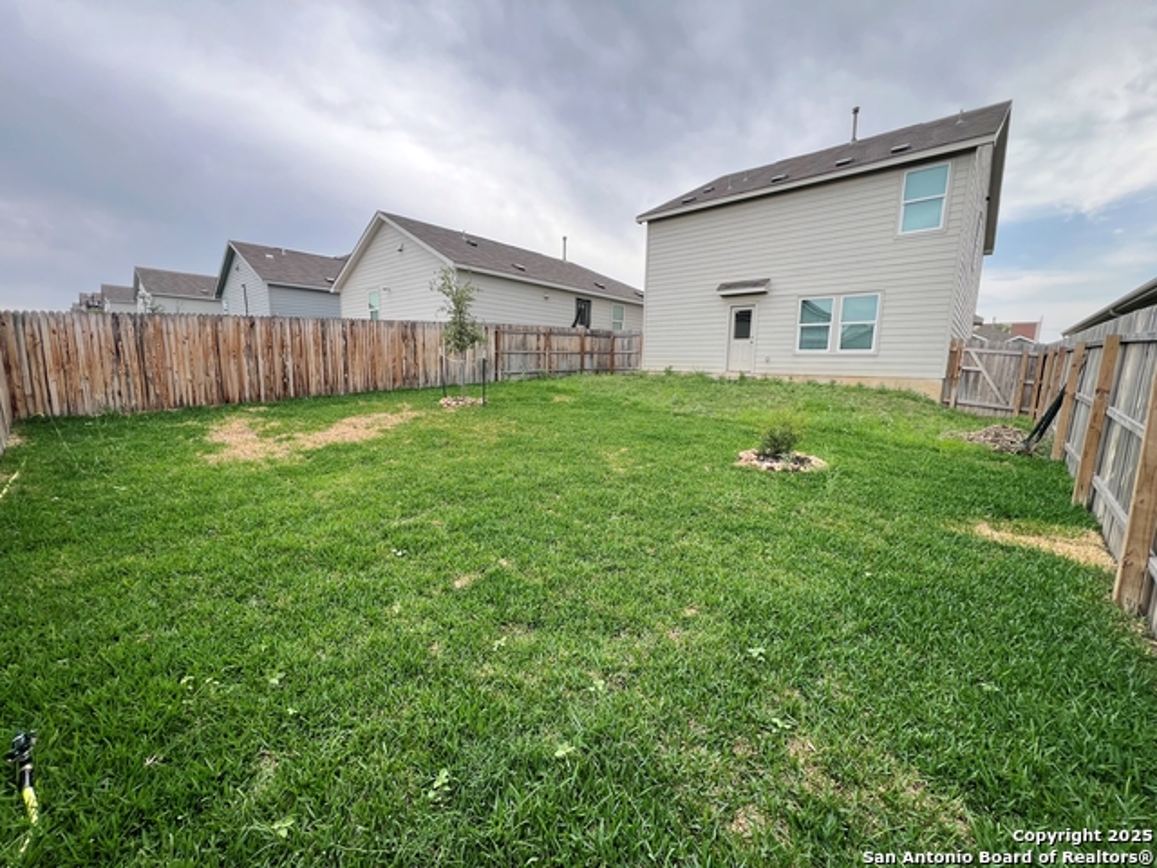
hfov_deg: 106.2
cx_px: 578
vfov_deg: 89.9
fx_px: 435
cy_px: 434
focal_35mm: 13
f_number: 1.8
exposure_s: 1/264
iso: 32
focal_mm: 1.57
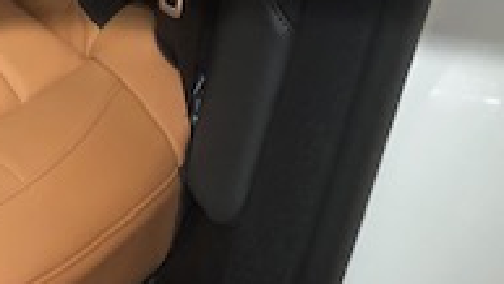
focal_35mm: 101
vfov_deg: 10.8
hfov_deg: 19.7
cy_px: -315
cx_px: -123
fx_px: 1351
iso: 100
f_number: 1.8
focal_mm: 3.99
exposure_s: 1/6
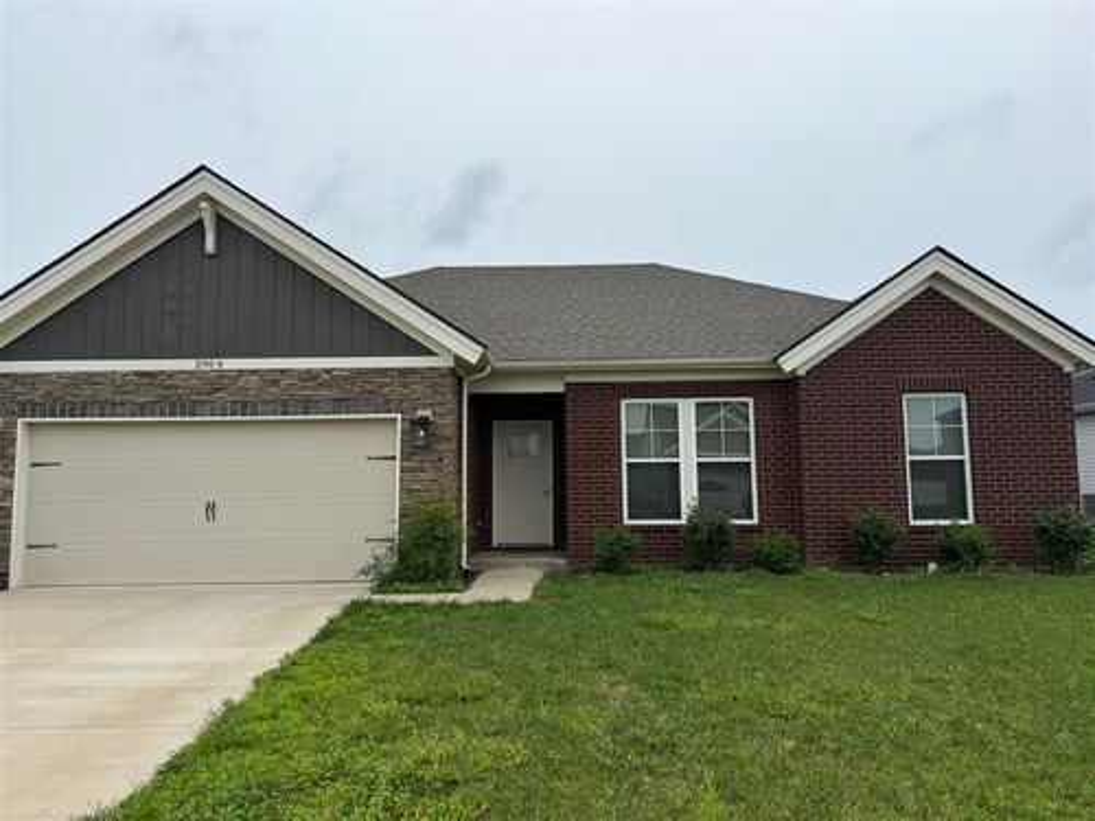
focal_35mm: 24
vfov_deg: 56.8
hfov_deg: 71.6
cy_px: 410
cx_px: 548
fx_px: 759
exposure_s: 1/3584
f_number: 1.78
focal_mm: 6.76
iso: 80
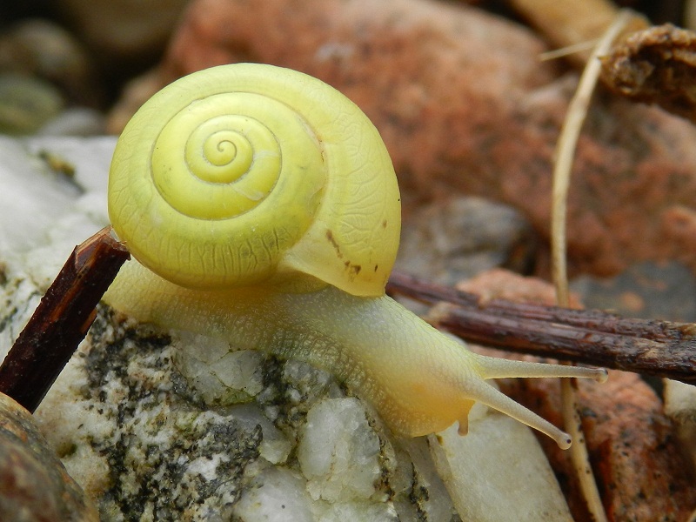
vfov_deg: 21.6
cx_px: 348
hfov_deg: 28.6
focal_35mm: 68
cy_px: 261
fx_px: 1367
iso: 160
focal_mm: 12.1
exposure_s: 1/100
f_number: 4.7
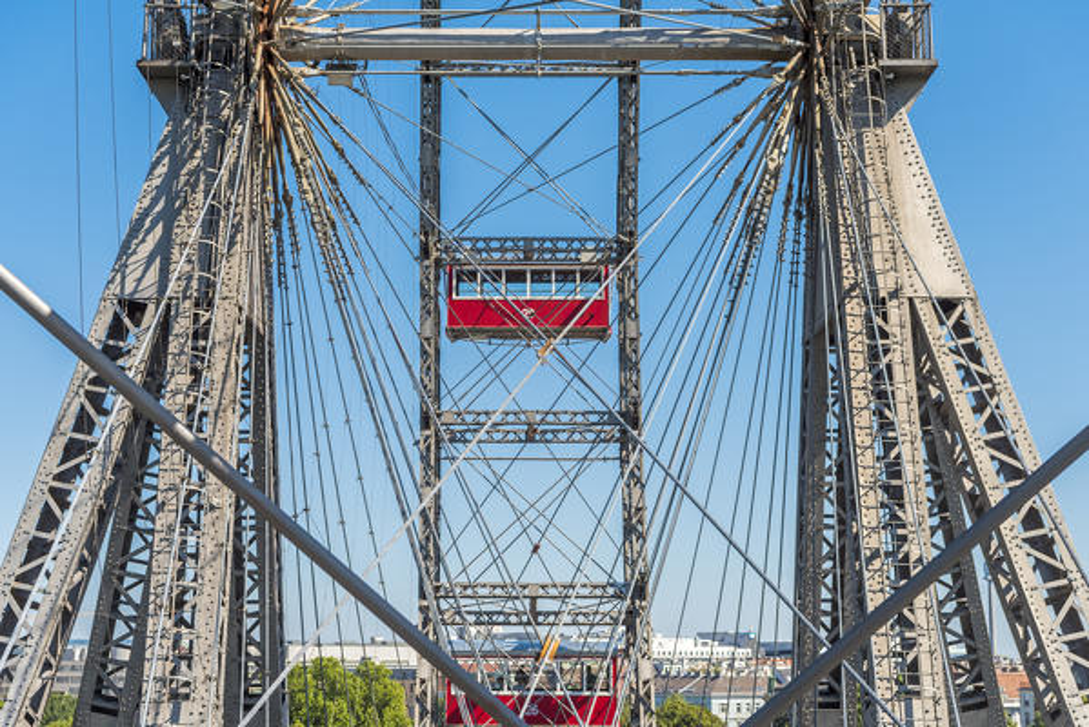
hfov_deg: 34.5
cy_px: 364
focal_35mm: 58
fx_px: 1755
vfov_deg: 23.4
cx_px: 544
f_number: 9
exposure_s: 1/640
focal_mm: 58
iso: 200
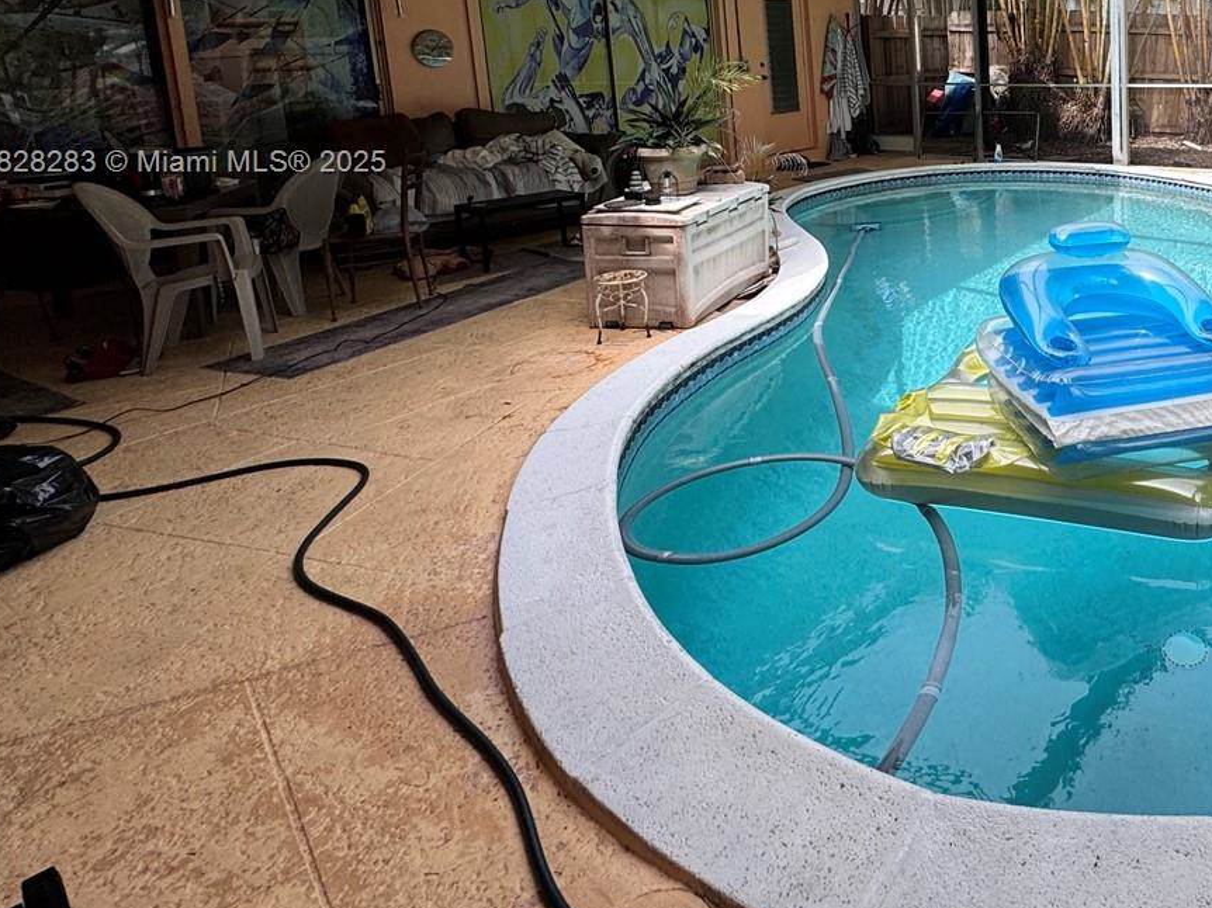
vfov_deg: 49.5
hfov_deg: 58.8
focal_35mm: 26
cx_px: 1062
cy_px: 164
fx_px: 910
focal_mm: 2.22
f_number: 2.2
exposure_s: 1/397
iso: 40
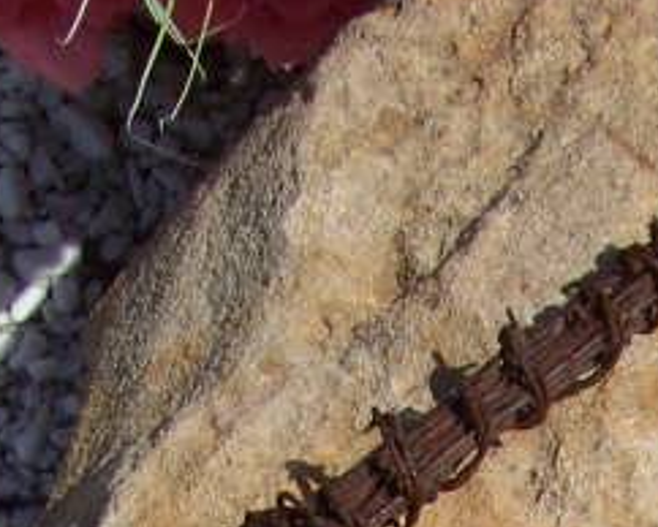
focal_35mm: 174
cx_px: 851
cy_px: 1065
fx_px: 3391
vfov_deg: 8.4
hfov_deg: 10.8
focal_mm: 5.85
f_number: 4
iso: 64
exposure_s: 1/1000
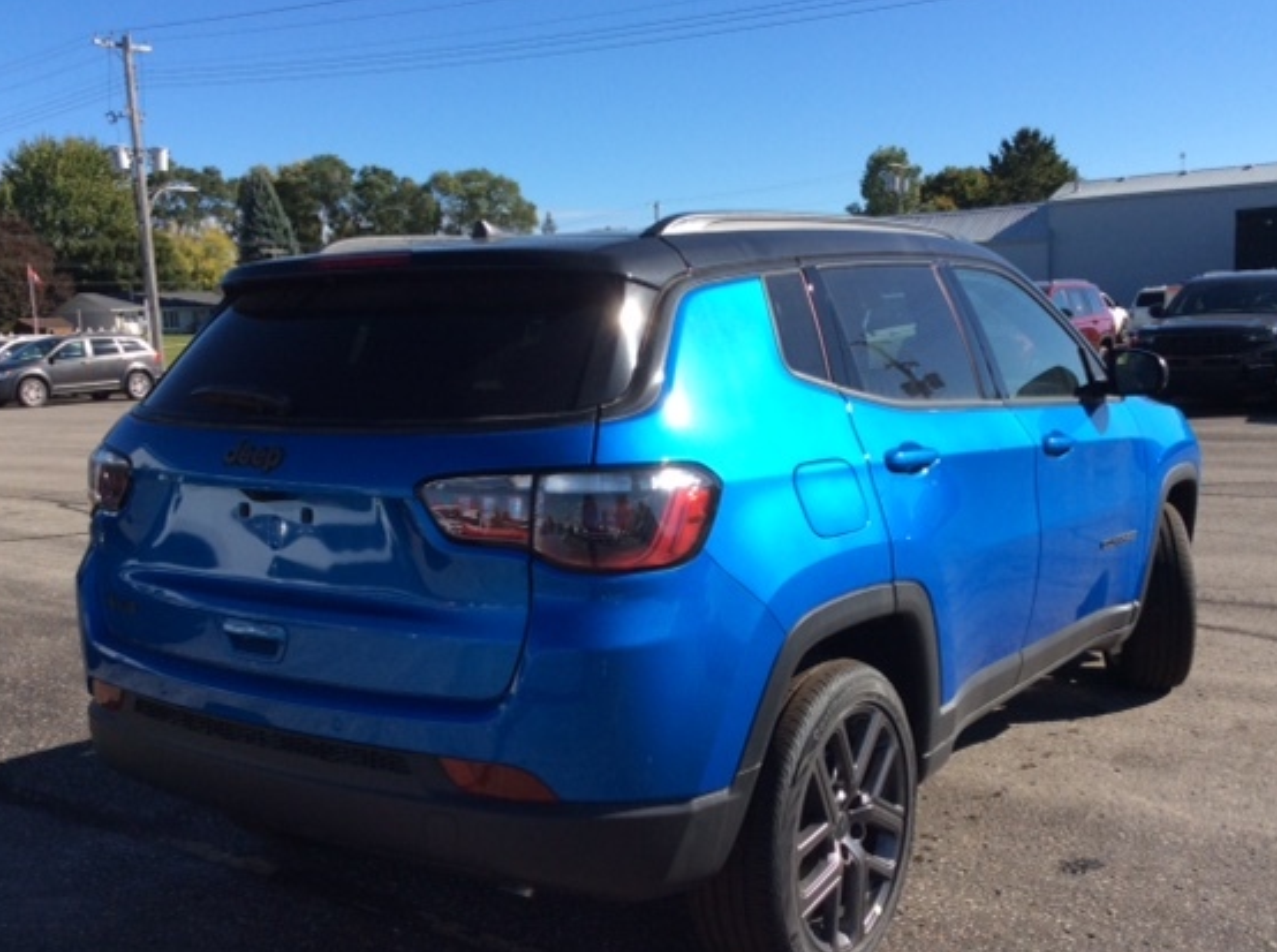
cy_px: 526
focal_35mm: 37
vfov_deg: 38.5
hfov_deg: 50.2
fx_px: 1362
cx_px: 634
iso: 32
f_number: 2.4
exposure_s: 1/1217
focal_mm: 3.3
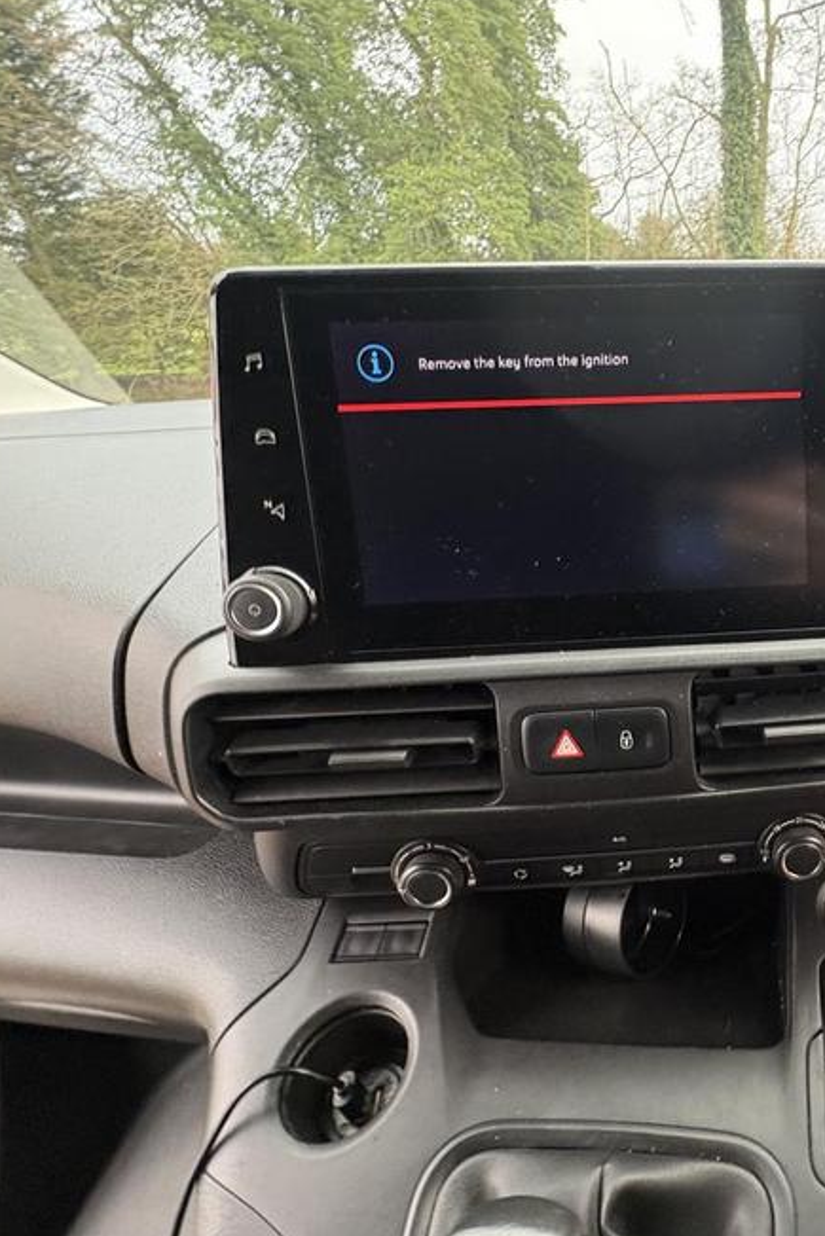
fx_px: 687
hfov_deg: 54.3
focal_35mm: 20
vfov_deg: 84.0
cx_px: 738
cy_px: 616
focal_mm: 2.22
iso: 320
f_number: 2.2
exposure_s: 1/60
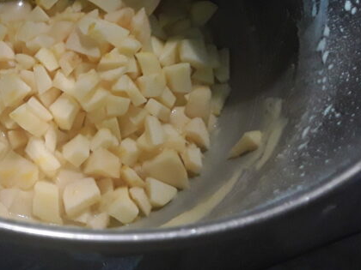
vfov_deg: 31.2
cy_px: 47
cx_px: 65
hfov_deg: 40.1
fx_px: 469
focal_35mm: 45
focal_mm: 2.91
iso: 200
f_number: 1.9
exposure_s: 1/33
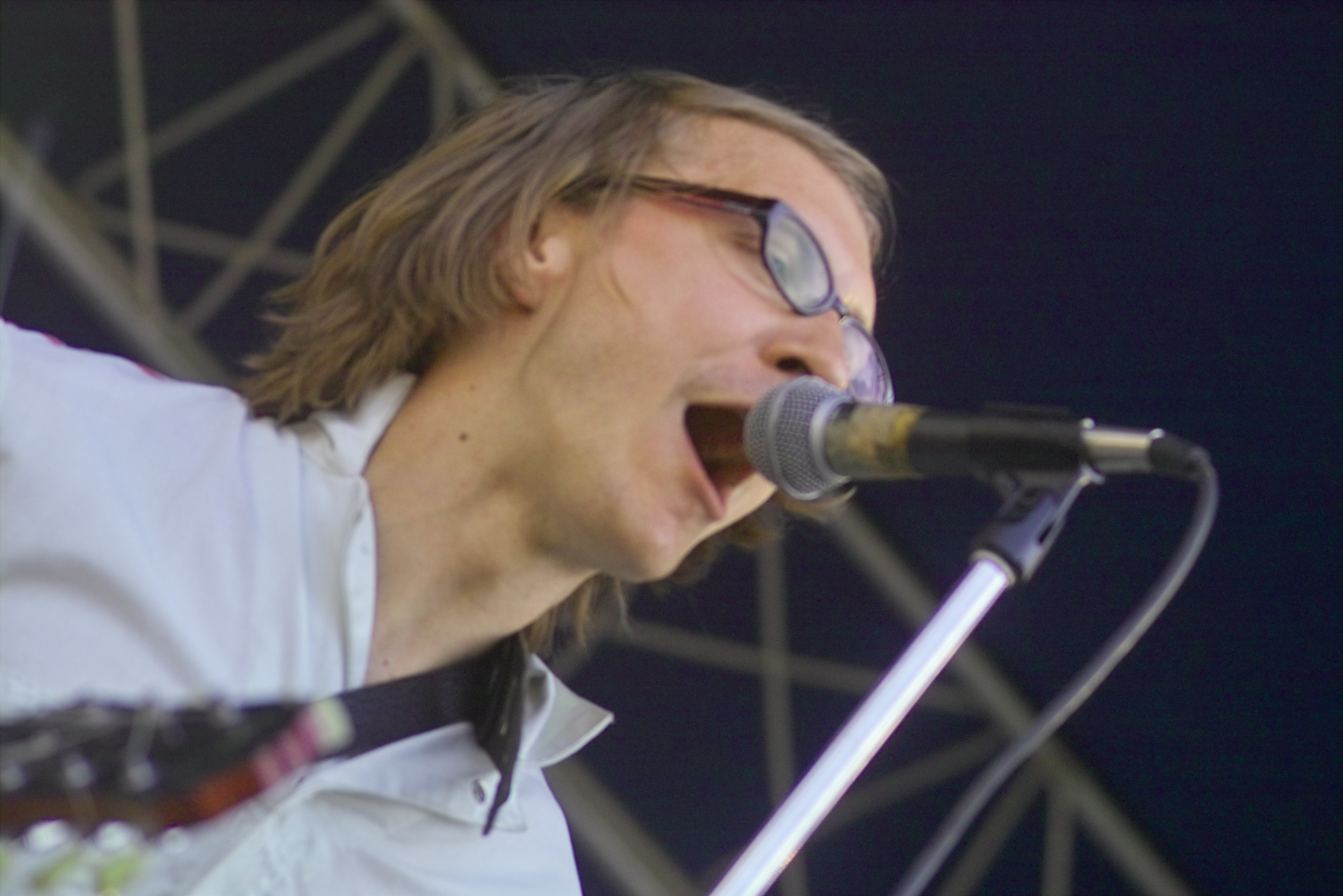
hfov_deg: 11.5
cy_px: 448
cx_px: 672
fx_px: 6677
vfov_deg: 7.7
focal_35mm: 179
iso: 200
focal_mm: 105
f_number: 4
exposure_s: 1/180
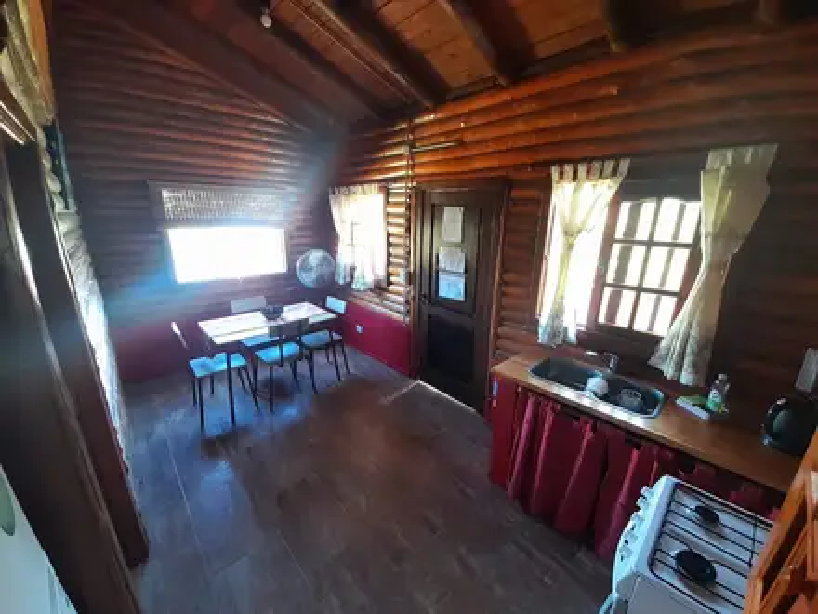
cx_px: 409
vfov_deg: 89.9
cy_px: 307
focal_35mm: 13
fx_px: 307
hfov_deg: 106.2
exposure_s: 1/25
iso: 200
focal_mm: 1.42
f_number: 2.2
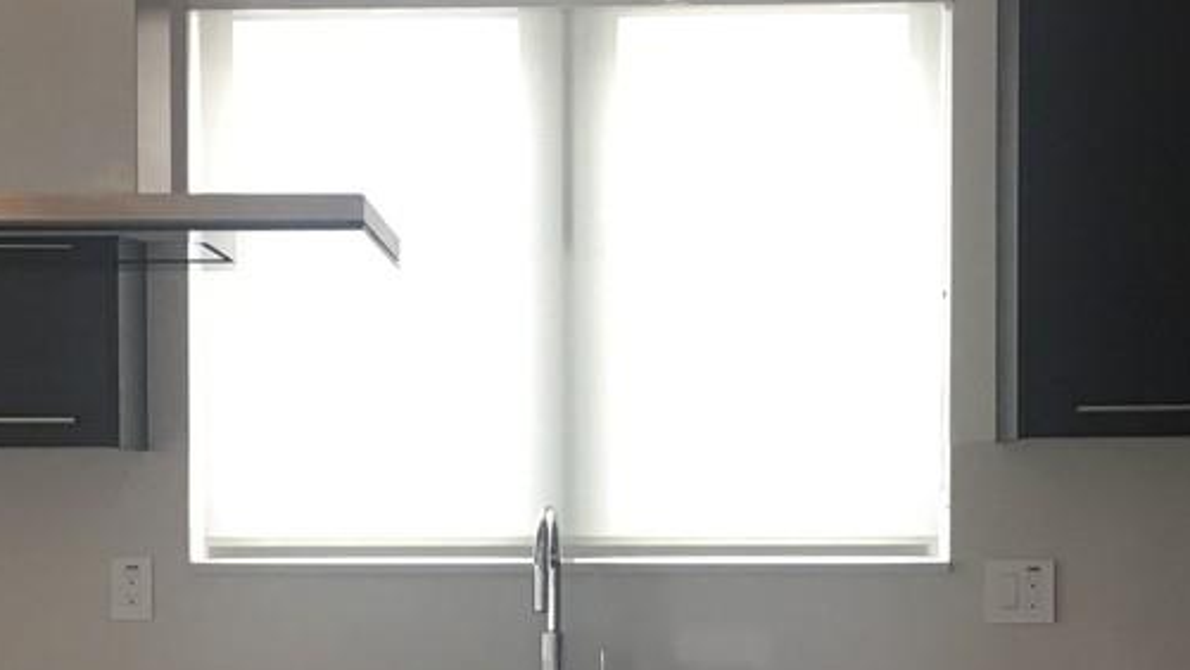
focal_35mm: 101
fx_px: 3187
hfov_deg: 21.1
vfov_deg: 11.9
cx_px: 518
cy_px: 680
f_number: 2.2
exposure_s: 1/15
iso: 32
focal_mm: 4.15
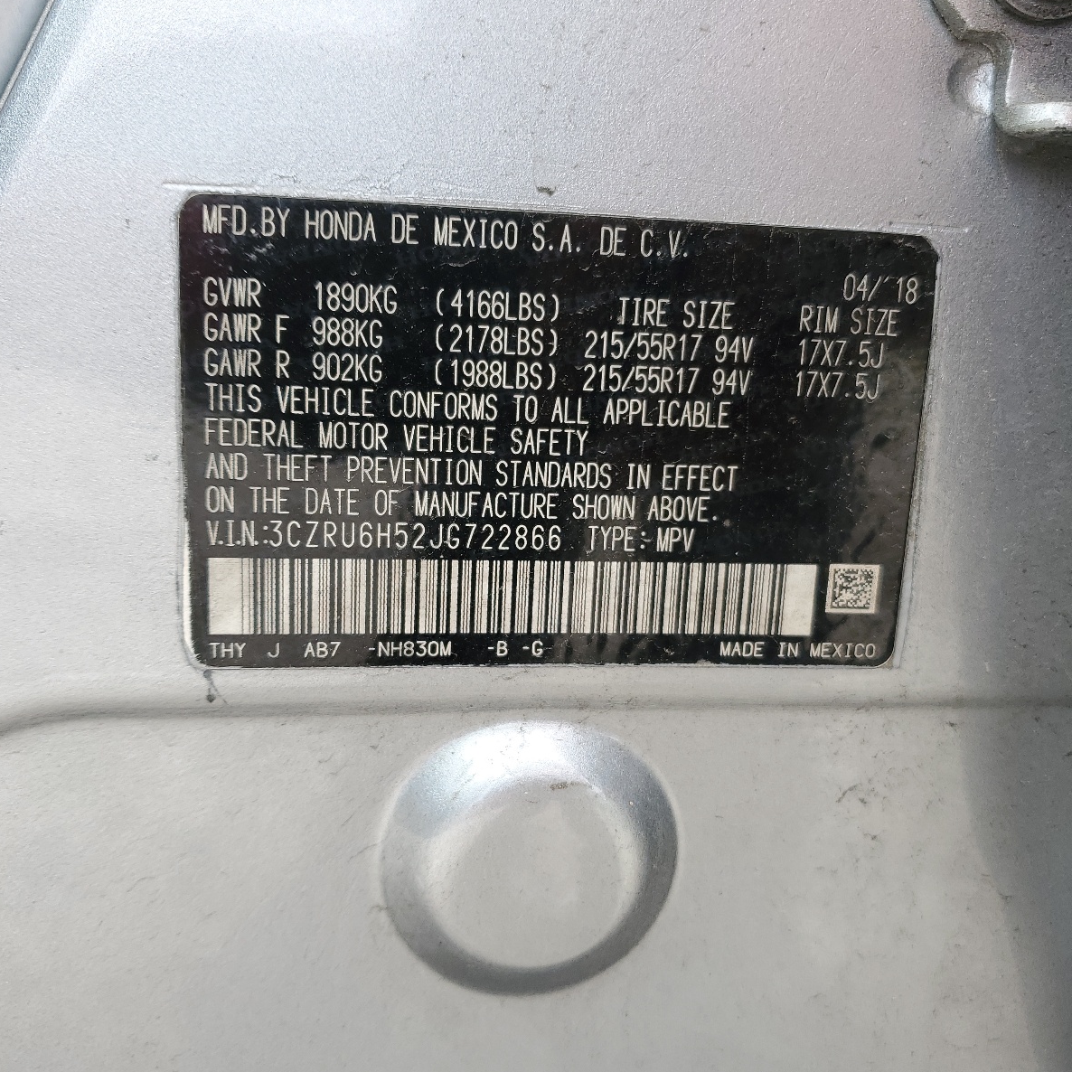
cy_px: 536
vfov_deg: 52.5
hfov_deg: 52.5
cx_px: 580
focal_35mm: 31
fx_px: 1086
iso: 50
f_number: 1.5
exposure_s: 1/357
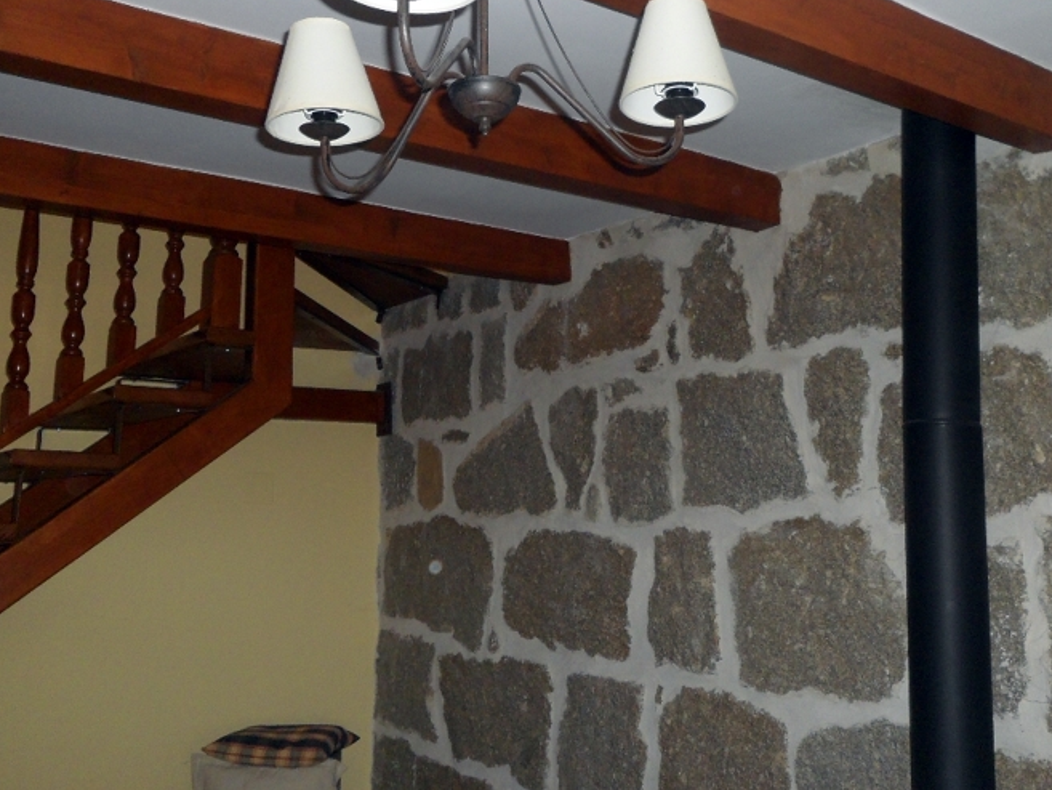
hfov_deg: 50.0
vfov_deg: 38.6
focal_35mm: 37
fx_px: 1125
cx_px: 599
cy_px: 334
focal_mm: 4.9
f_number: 3.5
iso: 200
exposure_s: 1/45
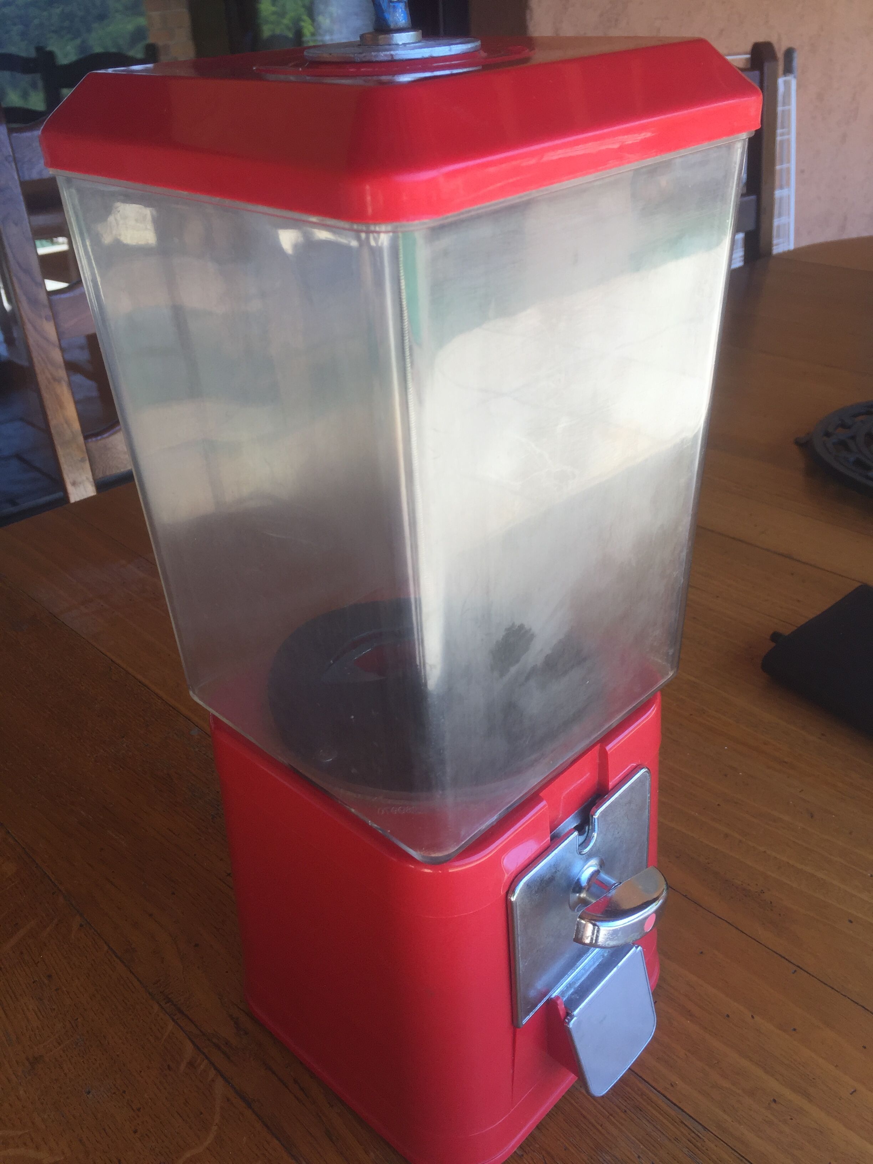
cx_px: 436
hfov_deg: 48.2
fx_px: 975
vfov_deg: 61.7
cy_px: 582
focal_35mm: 29
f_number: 2.2
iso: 32
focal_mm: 4.15
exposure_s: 1/297
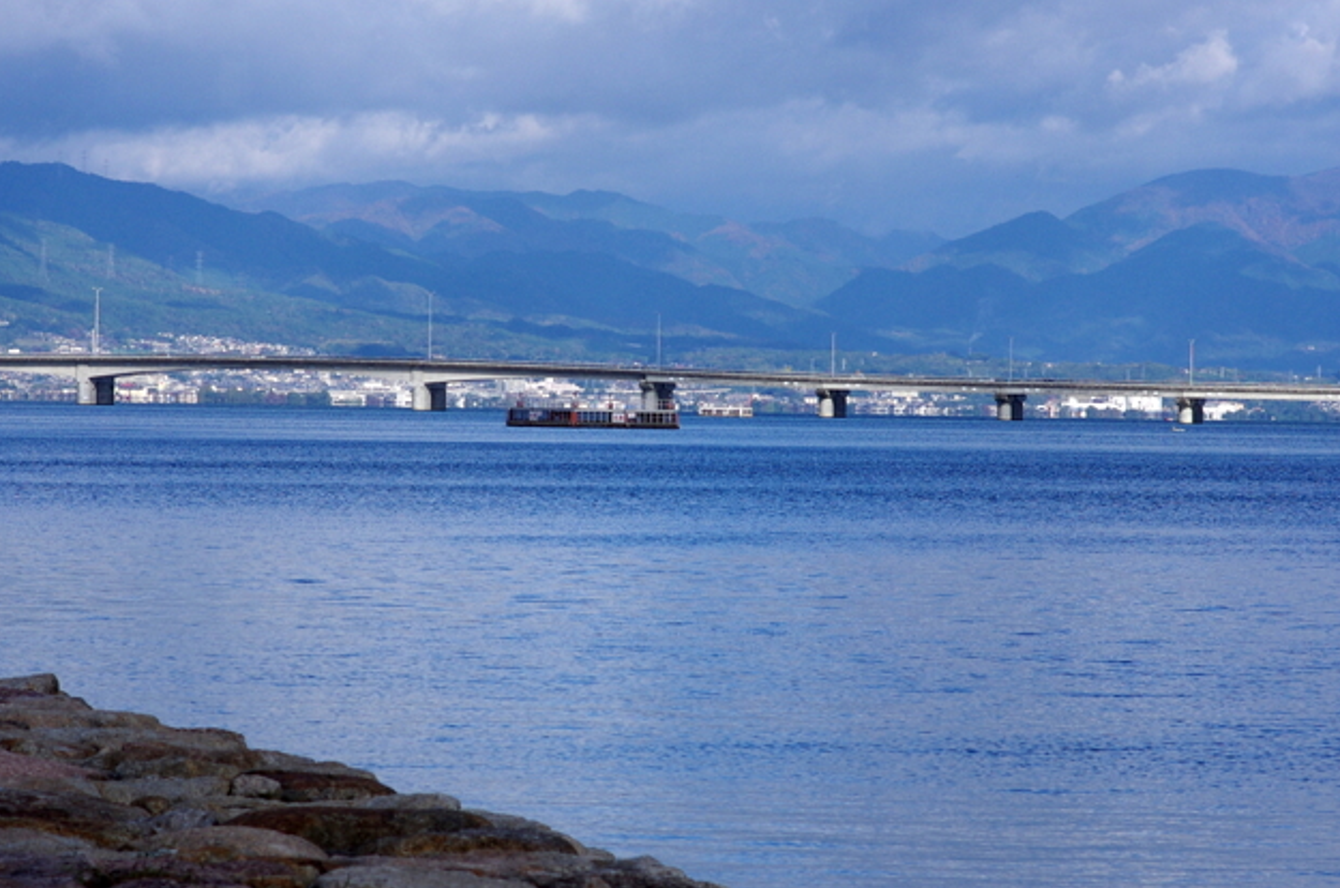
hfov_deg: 12.0
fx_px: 6389
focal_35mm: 172
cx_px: 542
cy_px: 401
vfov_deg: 7.9
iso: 100
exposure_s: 1/640
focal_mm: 70
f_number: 6.3
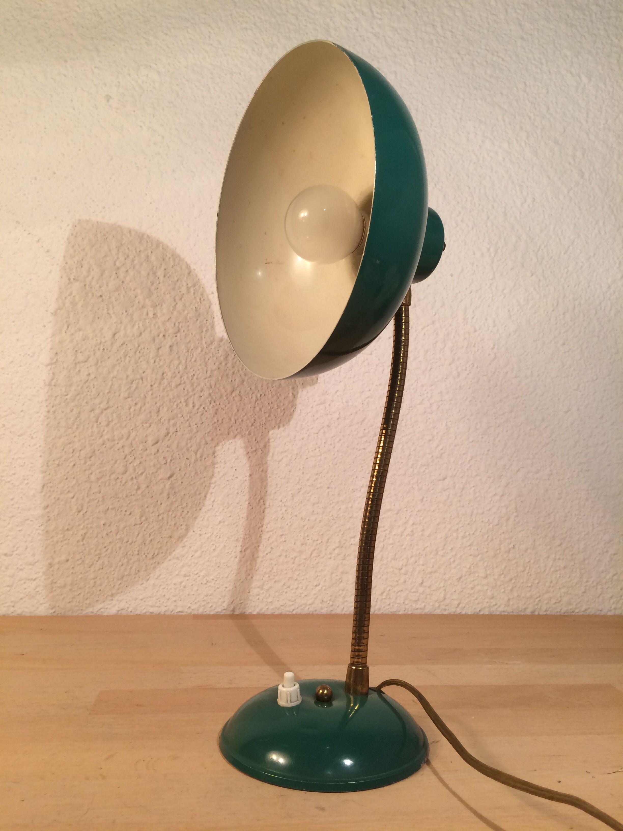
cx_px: 312
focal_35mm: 29
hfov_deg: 48.2
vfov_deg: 61.7
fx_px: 696
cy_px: 416
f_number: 2.2
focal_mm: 4.15
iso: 40
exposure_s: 1/33
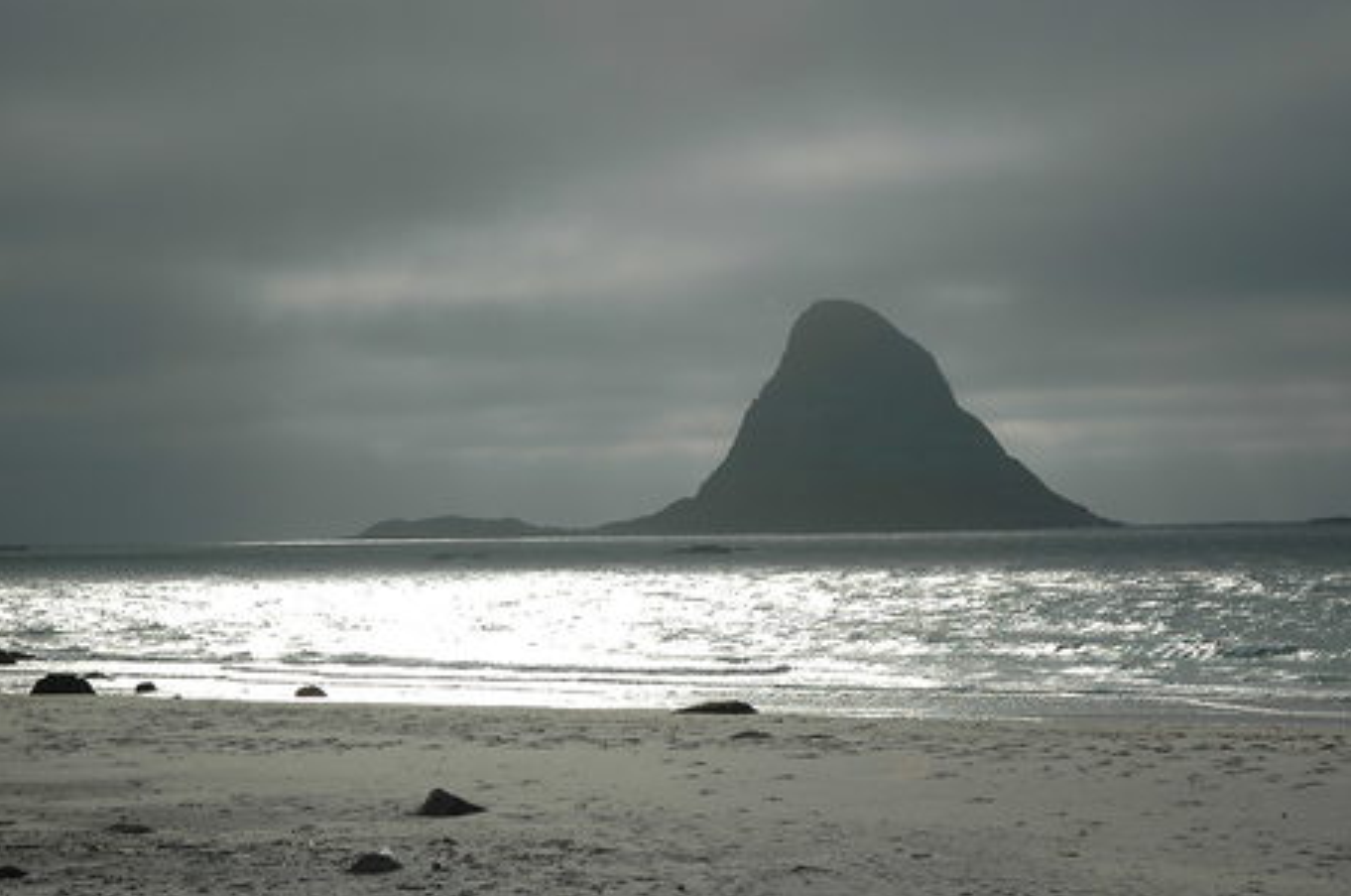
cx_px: 842
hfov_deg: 19.8
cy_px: 491
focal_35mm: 103
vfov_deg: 13.2
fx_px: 3859
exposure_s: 1/4000
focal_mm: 52
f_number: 4.5
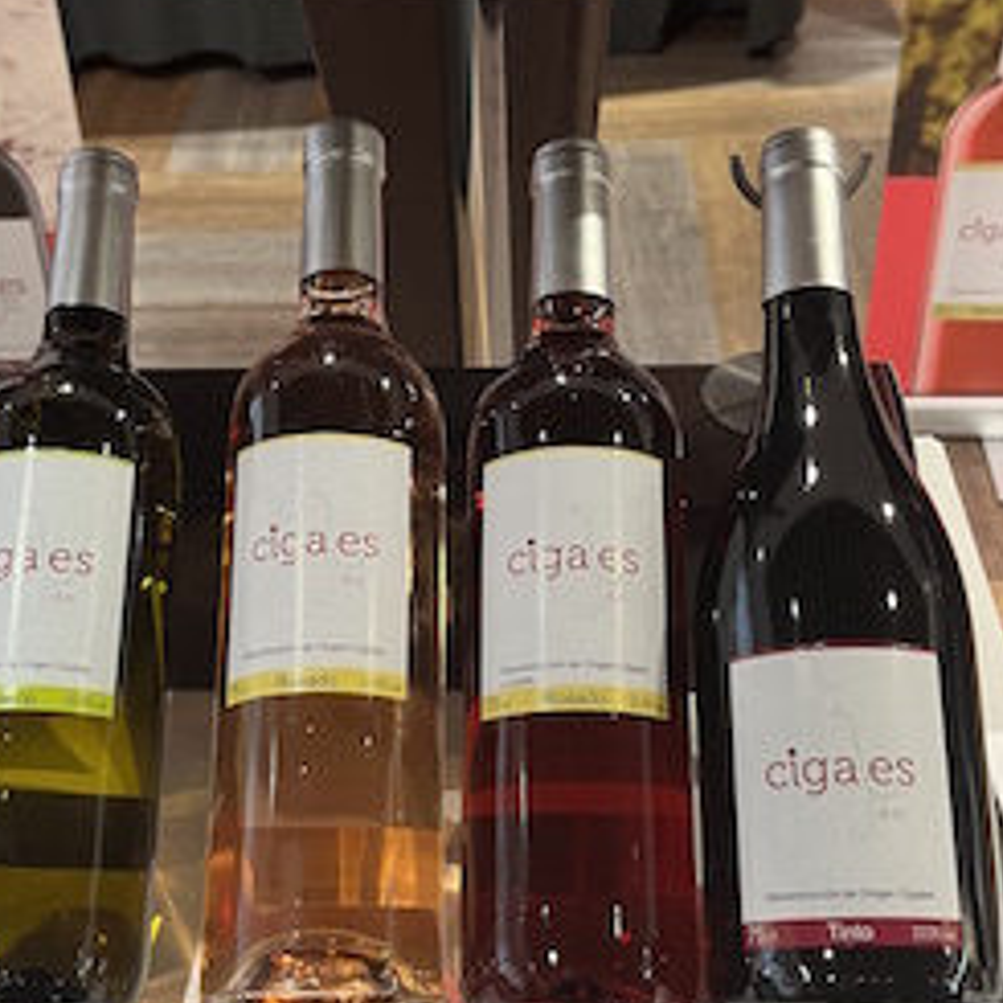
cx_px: 467
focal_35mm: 50
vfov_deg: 34.0
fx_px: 1639
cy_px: 510
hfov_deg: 34.0
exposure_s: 1/50
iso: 200
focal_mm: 5.1
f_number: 1.6
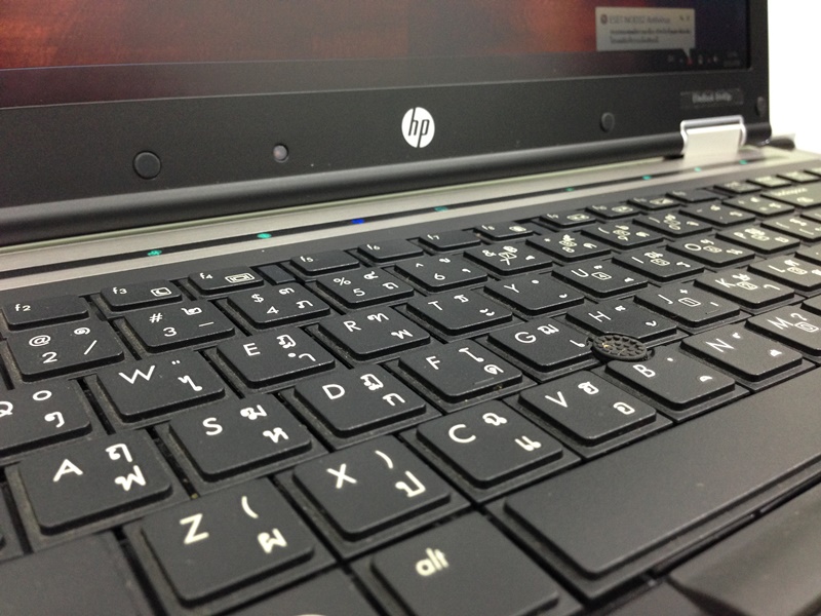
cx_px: 410
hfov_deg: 55.4
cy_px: 308
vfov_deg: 42.9
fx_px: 783
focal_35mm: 33
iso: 160
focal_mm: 4.12
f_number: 2.4
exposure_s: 1/20
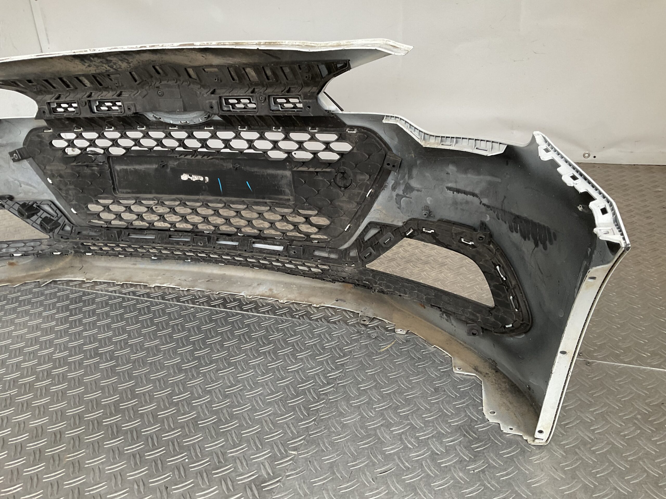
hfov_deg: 61.7
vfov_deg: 48.2
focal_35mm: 29
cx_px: 333
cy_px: 250
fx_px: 558
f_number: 1.8
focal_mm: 3
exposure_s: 1/60
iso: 50
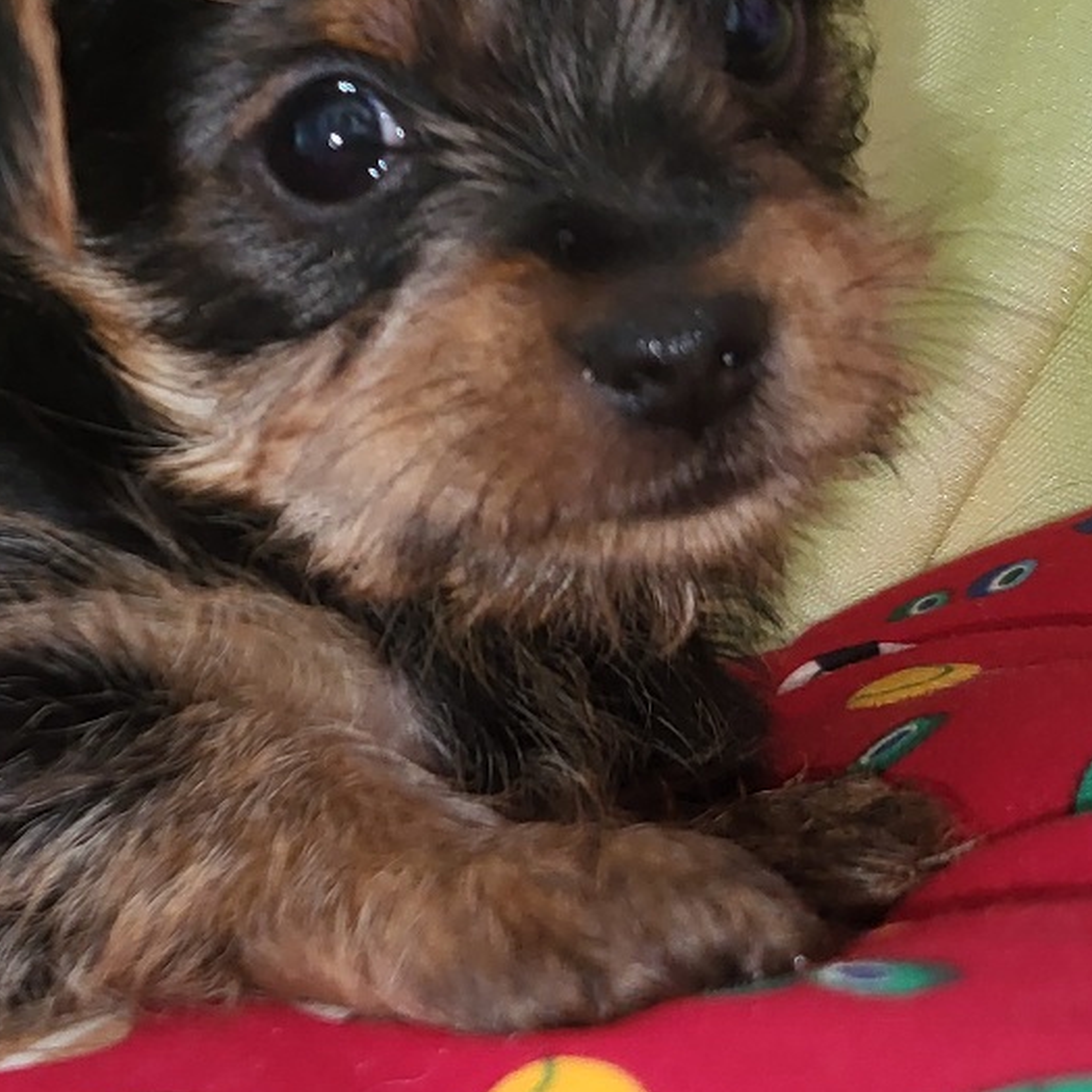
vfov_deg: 24.6
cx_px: -127
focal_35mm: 70
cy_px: 435
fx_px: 2498
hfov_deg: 23.1
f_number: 1.8
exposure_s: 1/24
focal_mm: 5.4
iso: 100
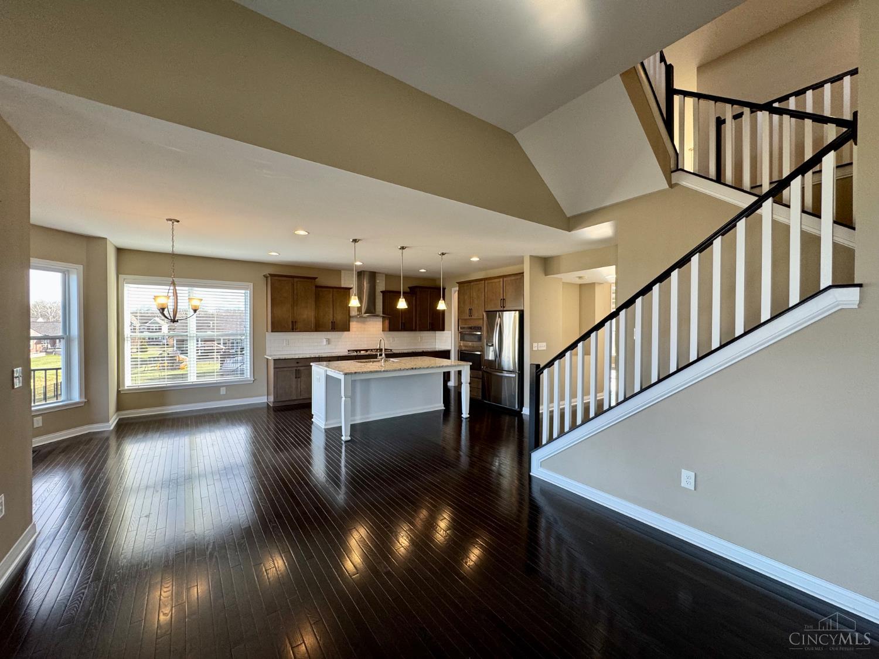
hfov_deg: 102.1
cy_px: 330
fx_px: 356
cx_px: 440
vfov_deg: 85.7
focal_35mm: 14
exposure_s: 1/120
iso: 160
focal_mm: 2.22
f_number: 2.2
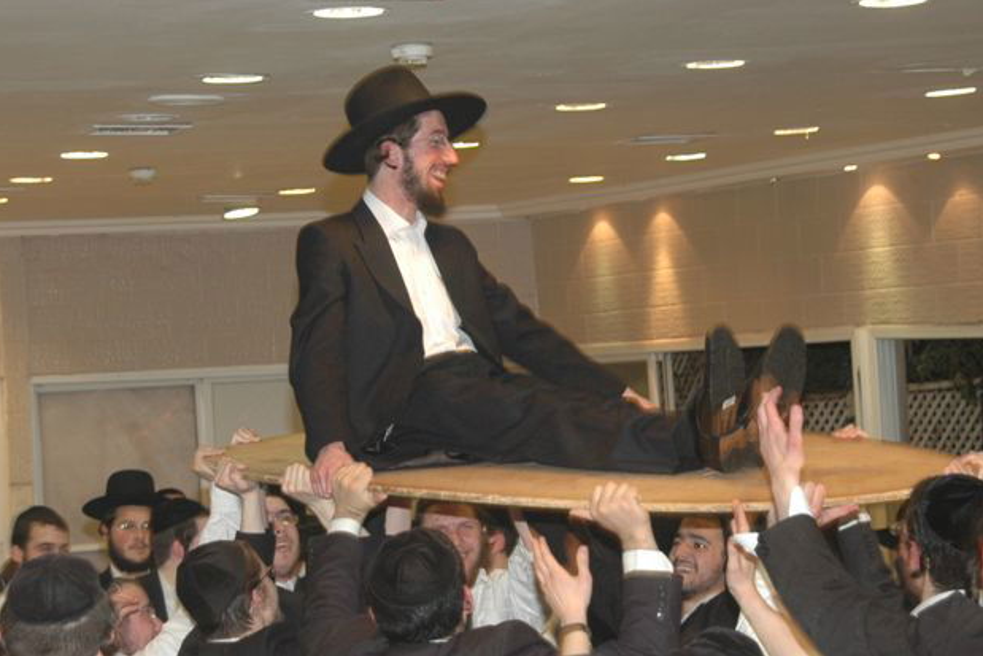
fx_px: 3113
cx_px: 503
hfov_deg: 17.9
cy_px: 385
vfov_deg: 12.0
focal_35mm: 114
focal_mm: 46
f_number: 5.6
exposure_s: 1/40
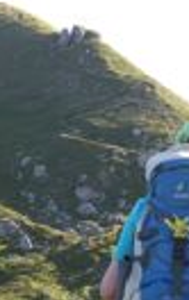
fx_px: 952
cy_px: 243
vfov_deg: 17.8
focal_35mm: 116
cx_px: -59
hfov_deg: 11.1
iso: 64
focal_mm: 5.7
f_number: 2.8
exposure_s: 1/343
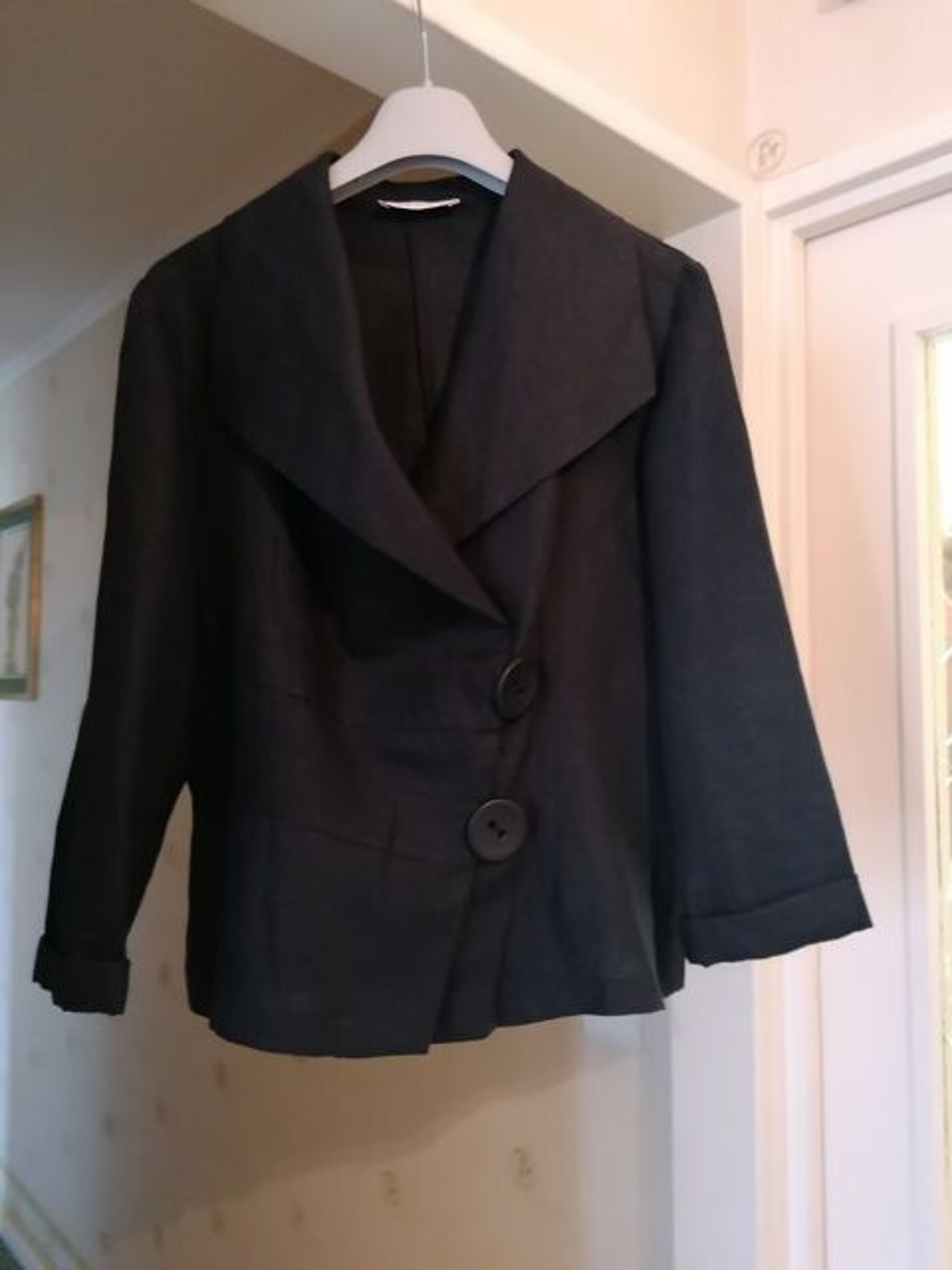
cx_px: 476
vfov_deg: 65.3
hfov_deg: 51.4
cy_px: 635
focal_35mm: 27
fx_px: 990
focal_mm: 4.75
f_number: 1.8
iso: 640
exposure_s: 1/16.7
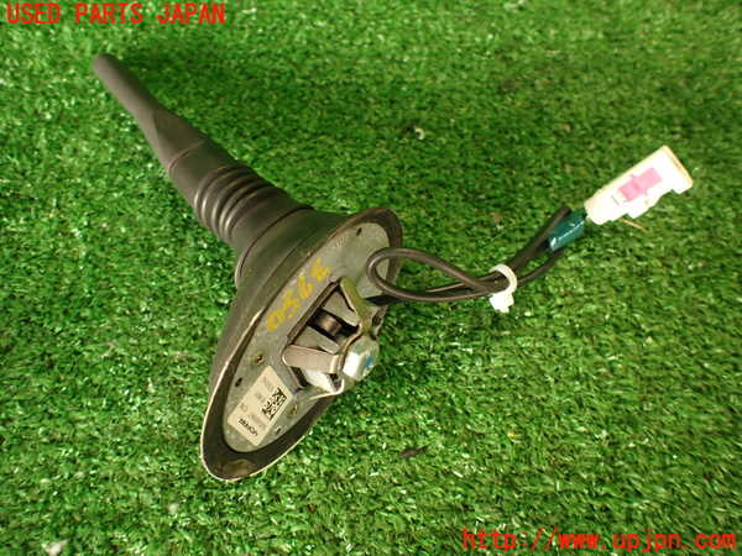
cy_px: 278
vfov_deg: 54.9
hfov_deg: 69.4
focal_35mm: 25
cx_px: 371
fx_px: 536
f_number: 2
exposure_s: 1/60
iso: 200
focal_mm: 4.5
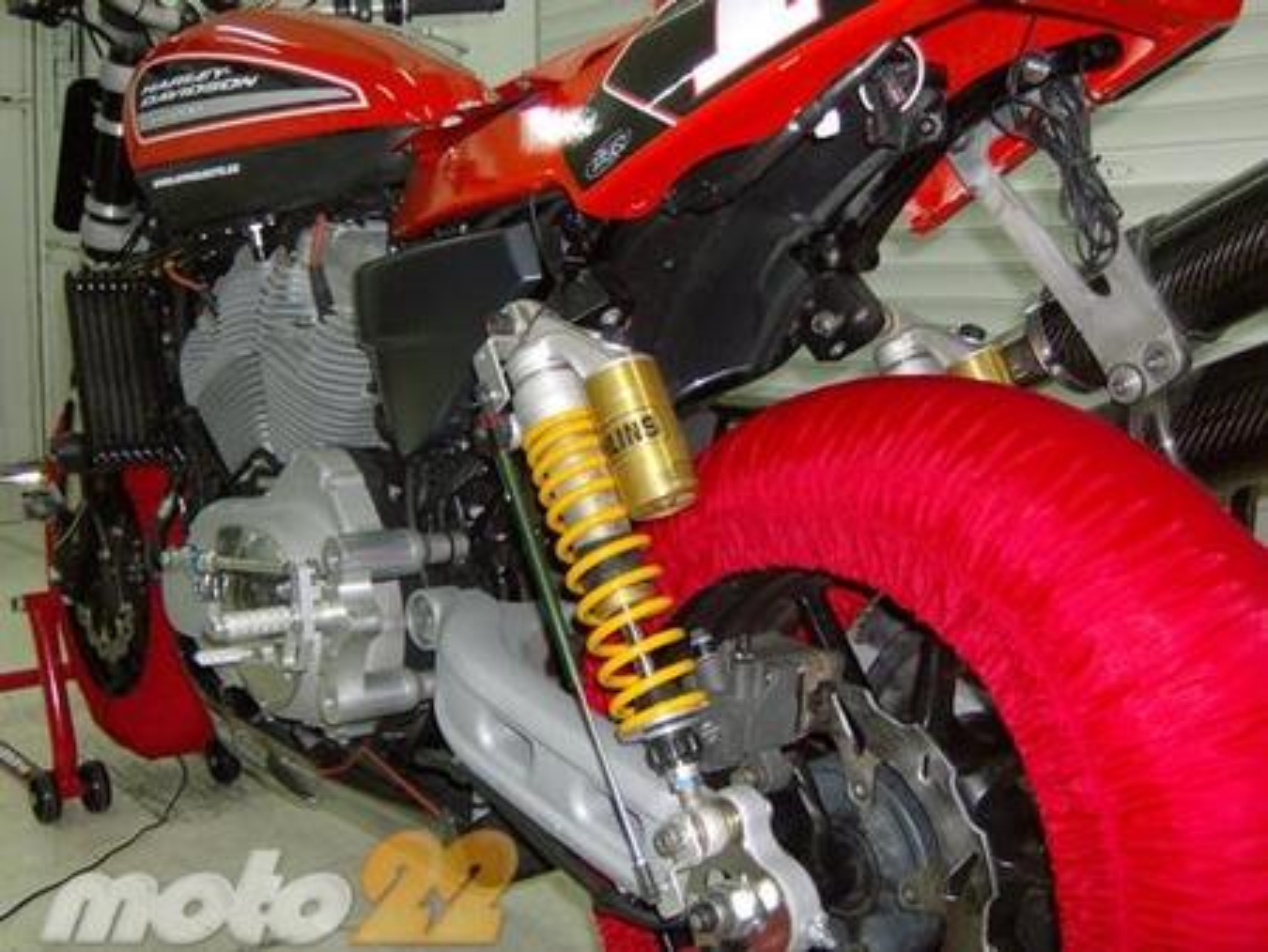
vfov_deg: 39.7
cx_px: 634
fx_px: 1319
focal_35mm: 36
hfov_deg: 51.3
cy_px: 476
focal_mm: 6
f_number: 2.8
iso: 200
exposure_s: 1/60
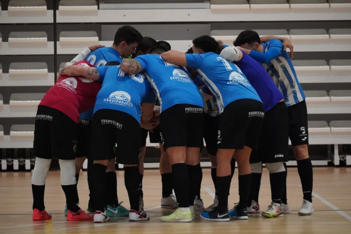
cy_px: 117
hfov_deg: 6.8
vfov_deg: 4.5
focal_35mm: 304
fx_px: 2969
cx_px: 176
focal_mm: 203
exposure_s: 1/500
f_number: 6.3
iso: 6400
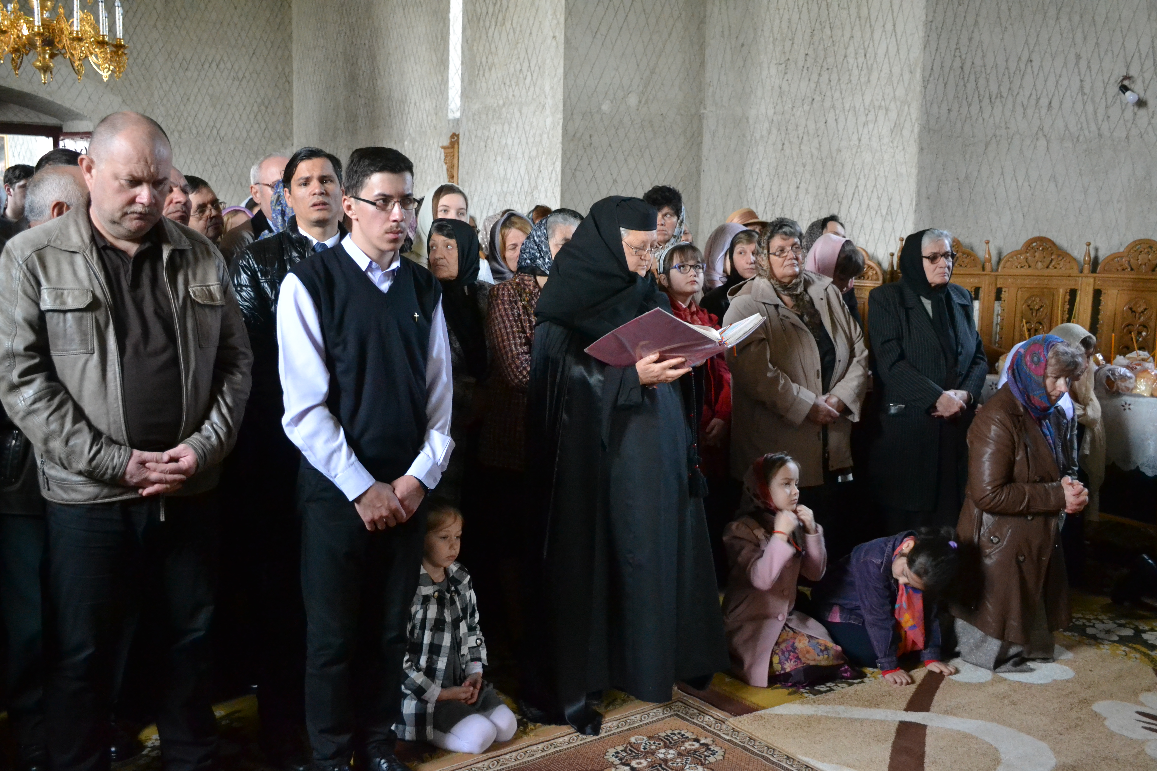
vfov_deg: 36.9
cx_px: 578
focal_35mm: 36
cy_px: 386
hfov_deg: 53.1
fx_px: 1157
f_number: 5
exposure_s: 1/50
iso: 3200
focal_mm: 24
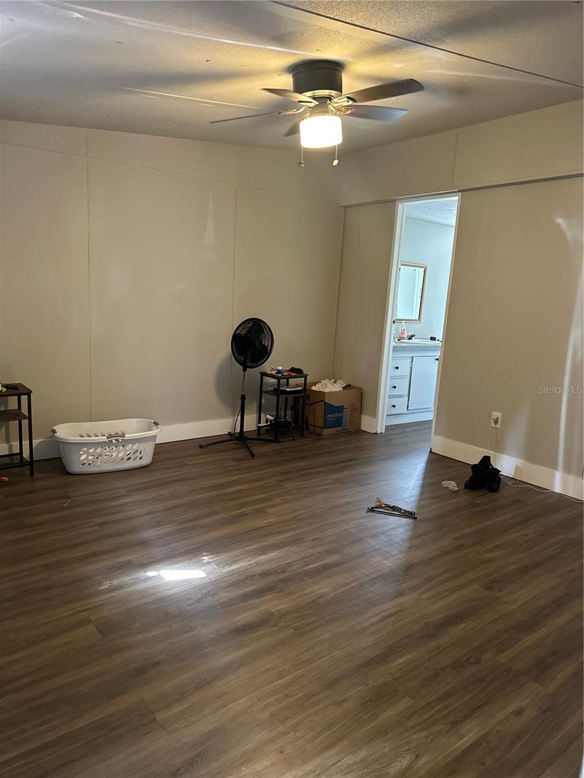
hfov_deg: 56.8
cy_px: 389
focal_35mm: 24
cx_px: 292
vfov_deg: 71.6
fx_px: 540
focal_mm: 6.86
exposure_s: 1/60
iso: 640
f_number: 1.78
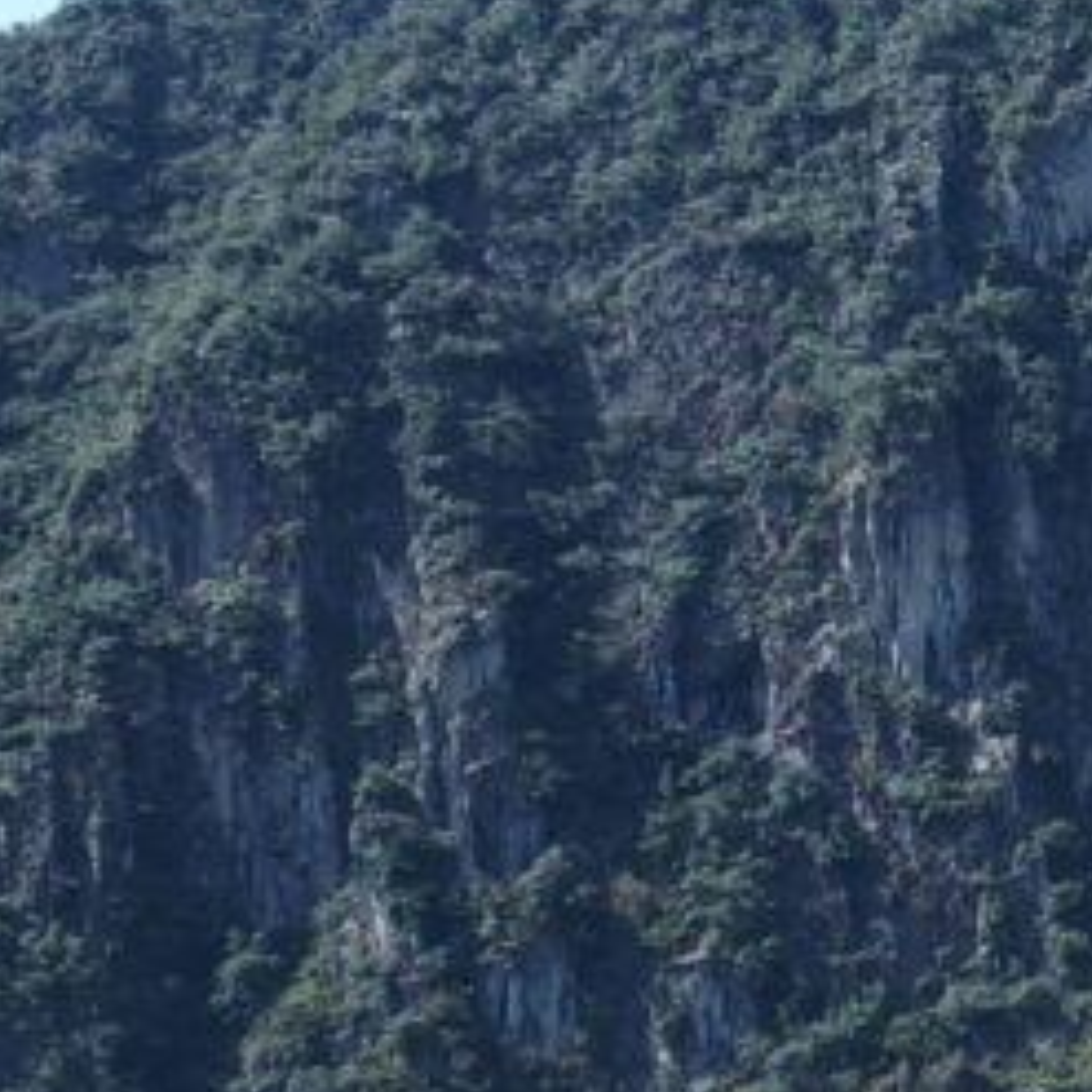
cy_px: 438
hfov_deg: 4.7
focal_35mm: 366
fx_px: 13063
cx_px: 2118
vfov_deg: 4.8
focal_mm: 21.2
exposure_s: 1/640
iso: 100
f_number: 3.5
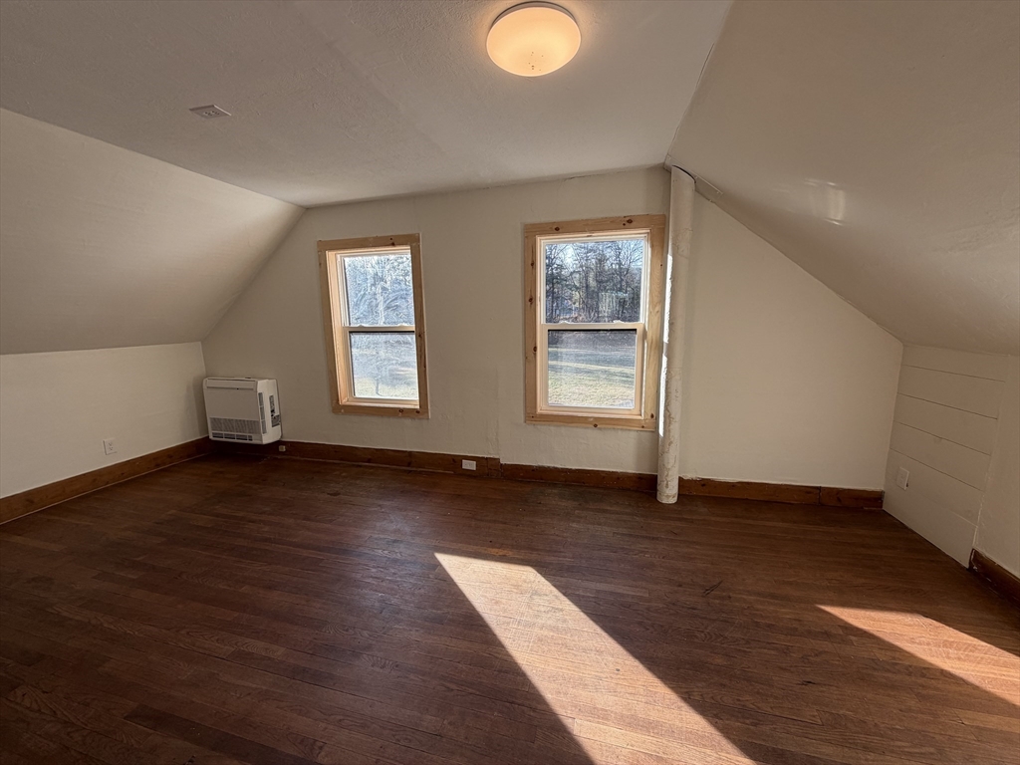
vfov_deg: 85.7
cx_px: 510
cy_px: 382
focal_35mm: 14
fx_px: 413
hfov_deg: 102.1
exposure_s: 1/144
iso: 40
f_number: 2.2
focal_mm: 2.22
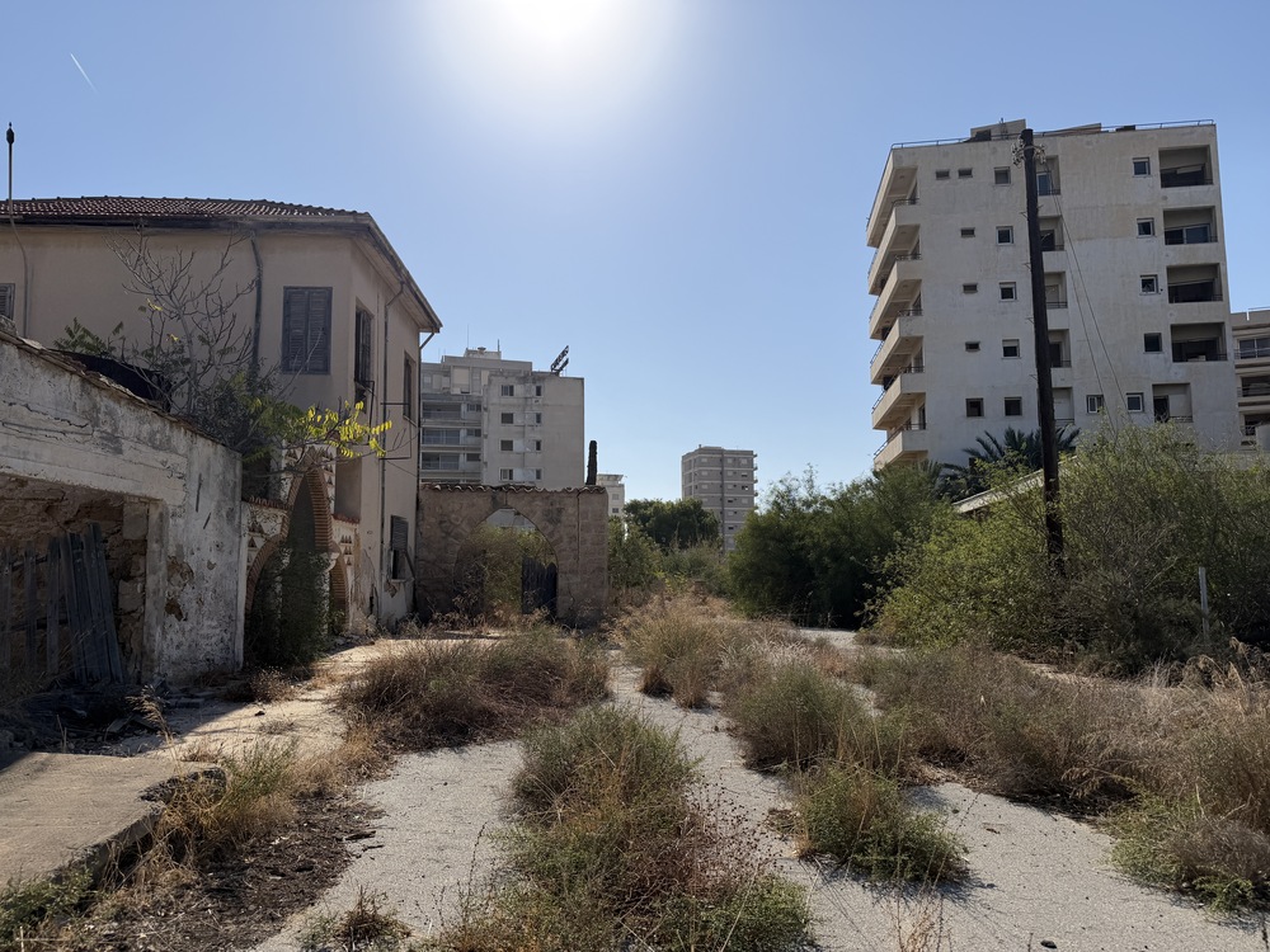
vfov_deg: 56.8
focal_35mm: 24
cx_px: 635
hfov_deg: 71.6
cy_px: 476
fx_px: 881
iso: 80
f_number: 1.78
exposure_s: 1/10309
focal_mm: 6.76
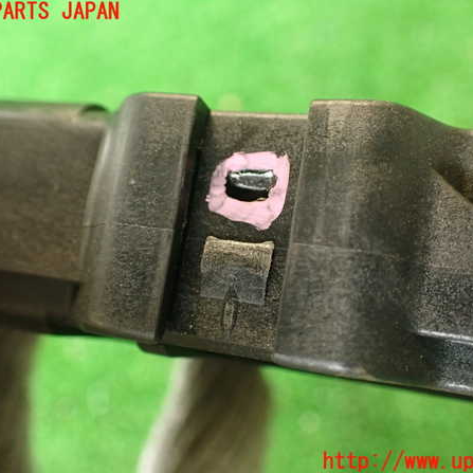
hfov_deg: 43.9
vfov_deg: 43.9
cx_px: 244
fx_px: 587
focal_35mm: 38
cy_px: 237
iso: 400
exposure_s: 1/30
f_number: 2.4
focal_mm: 5.79
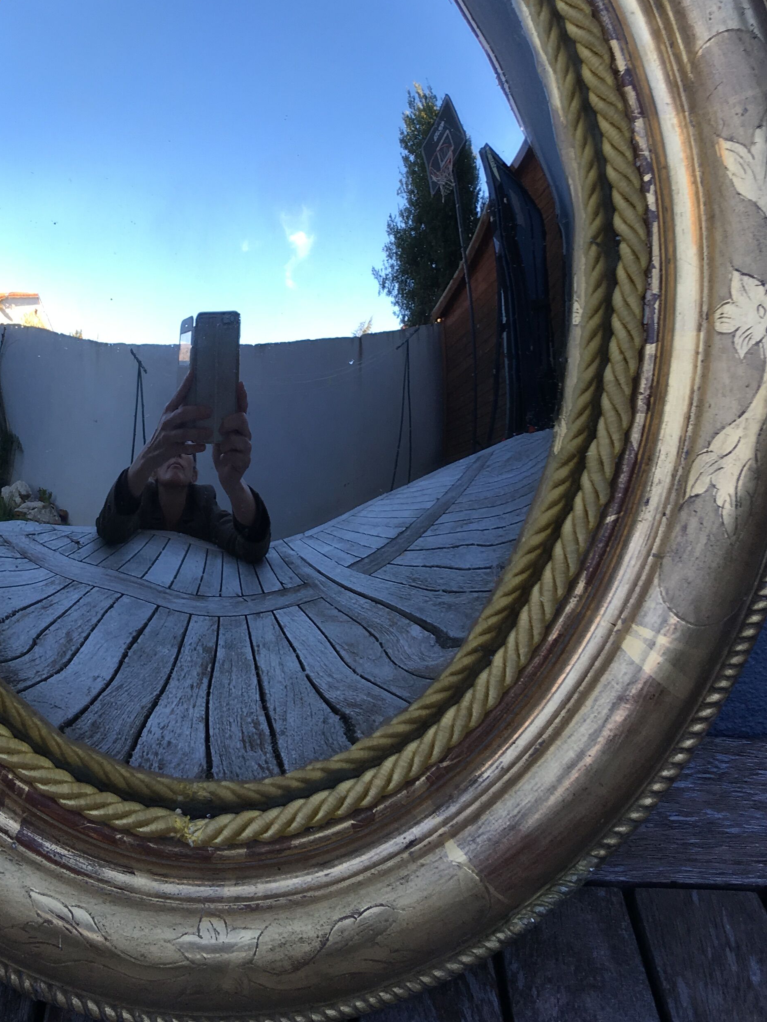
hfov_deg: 30.5
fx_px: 1389
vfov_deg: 39.9
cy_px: 338
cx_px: 225
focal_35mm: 47
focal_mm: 4.15
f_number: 2.2
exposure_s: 1/159
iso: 25
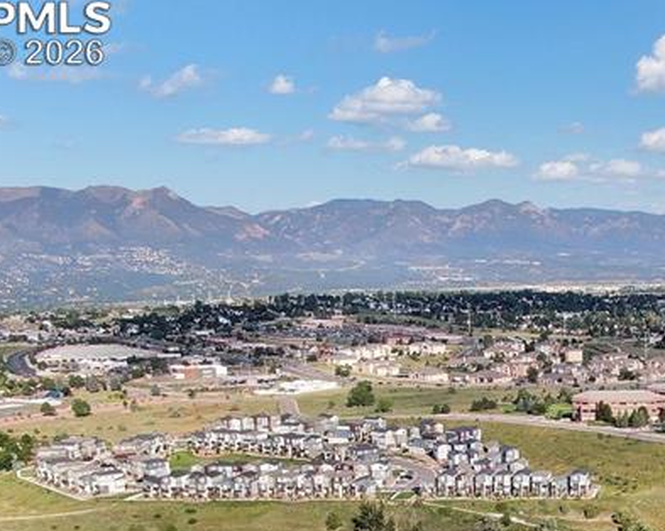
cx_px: 638
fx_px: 1200
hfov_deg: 29.3
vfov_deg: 23.1
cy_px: 620
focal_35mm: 61
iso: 100
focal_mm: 4.39
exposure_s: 1/60
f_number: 2.8
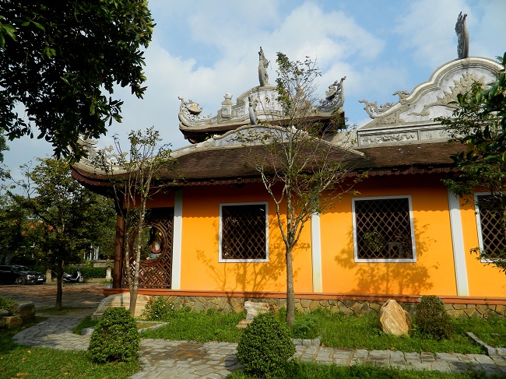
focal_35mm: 25
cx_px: 253
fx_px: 365
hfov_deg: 69.4
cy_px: 190
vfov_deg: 54.8
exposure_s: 1/1000
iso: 80
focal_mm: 4.5
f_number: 3.1
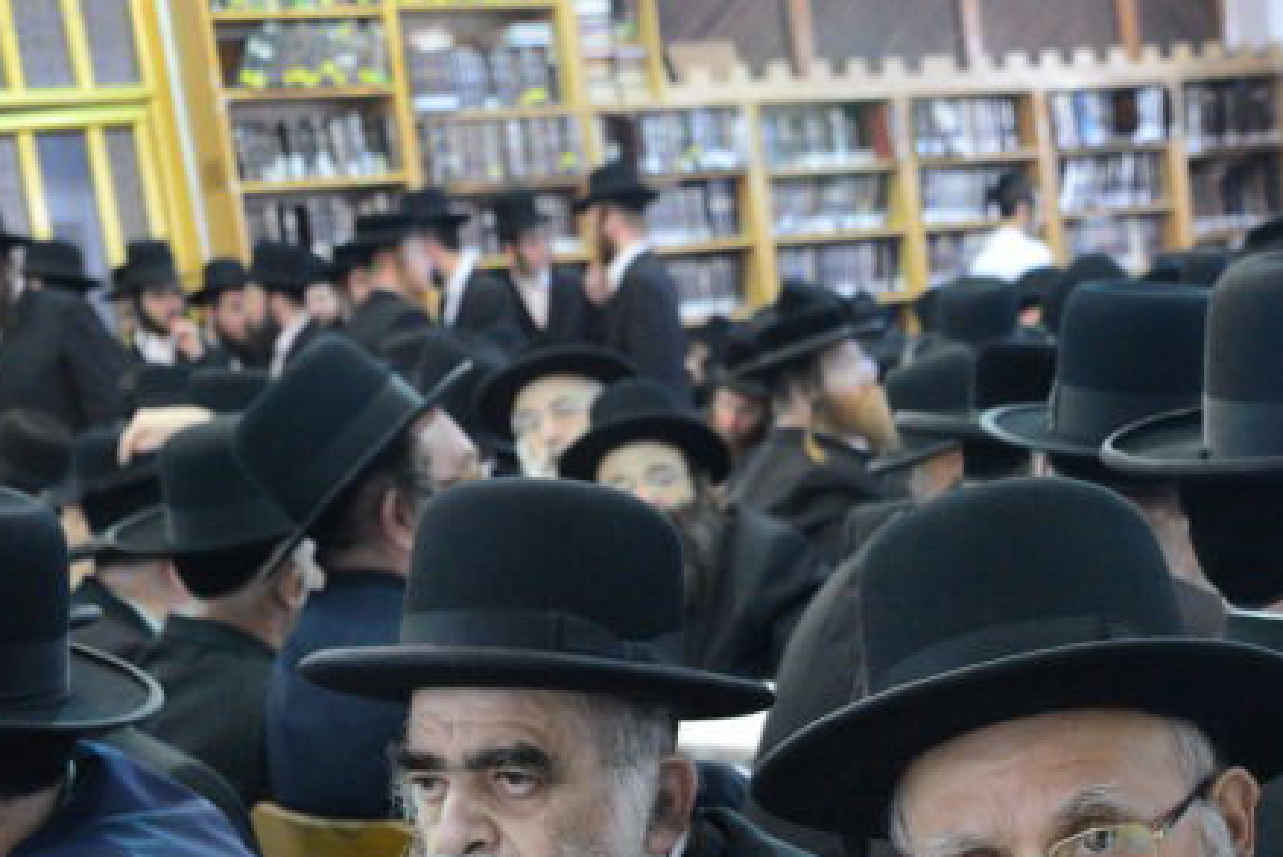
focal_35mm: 84
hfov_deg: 23.7
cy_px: 964
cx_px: 1105
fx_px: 2994
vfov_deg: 15.8
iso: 4000
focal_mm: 36
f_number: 4.5
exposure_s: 1/80
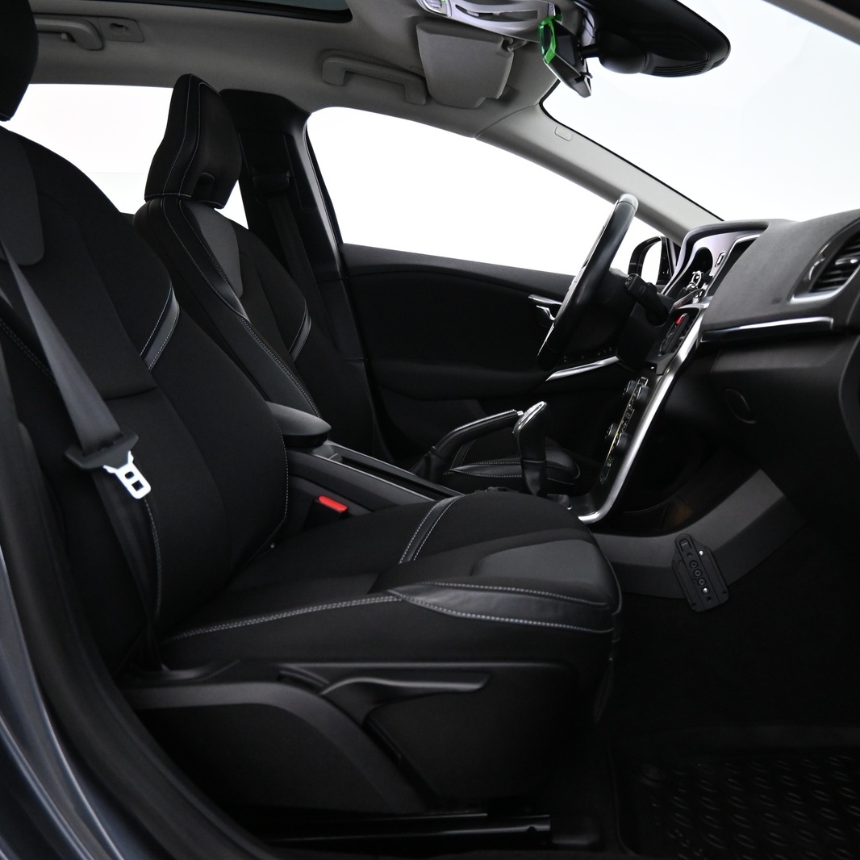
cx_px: 546
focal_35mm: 31
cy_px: 435
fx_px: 871
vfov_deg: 52.5
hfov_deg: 51.9
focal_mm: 16
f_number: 3.5
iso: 2200
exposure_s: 1/25
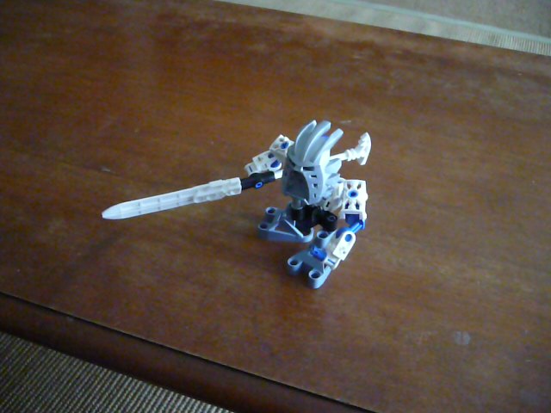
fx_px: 557
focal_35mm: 35
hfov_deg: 52.6
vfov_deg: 40.7
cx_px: 276
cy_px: 206
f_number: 2.8
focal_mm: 5.8
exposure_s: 1/30
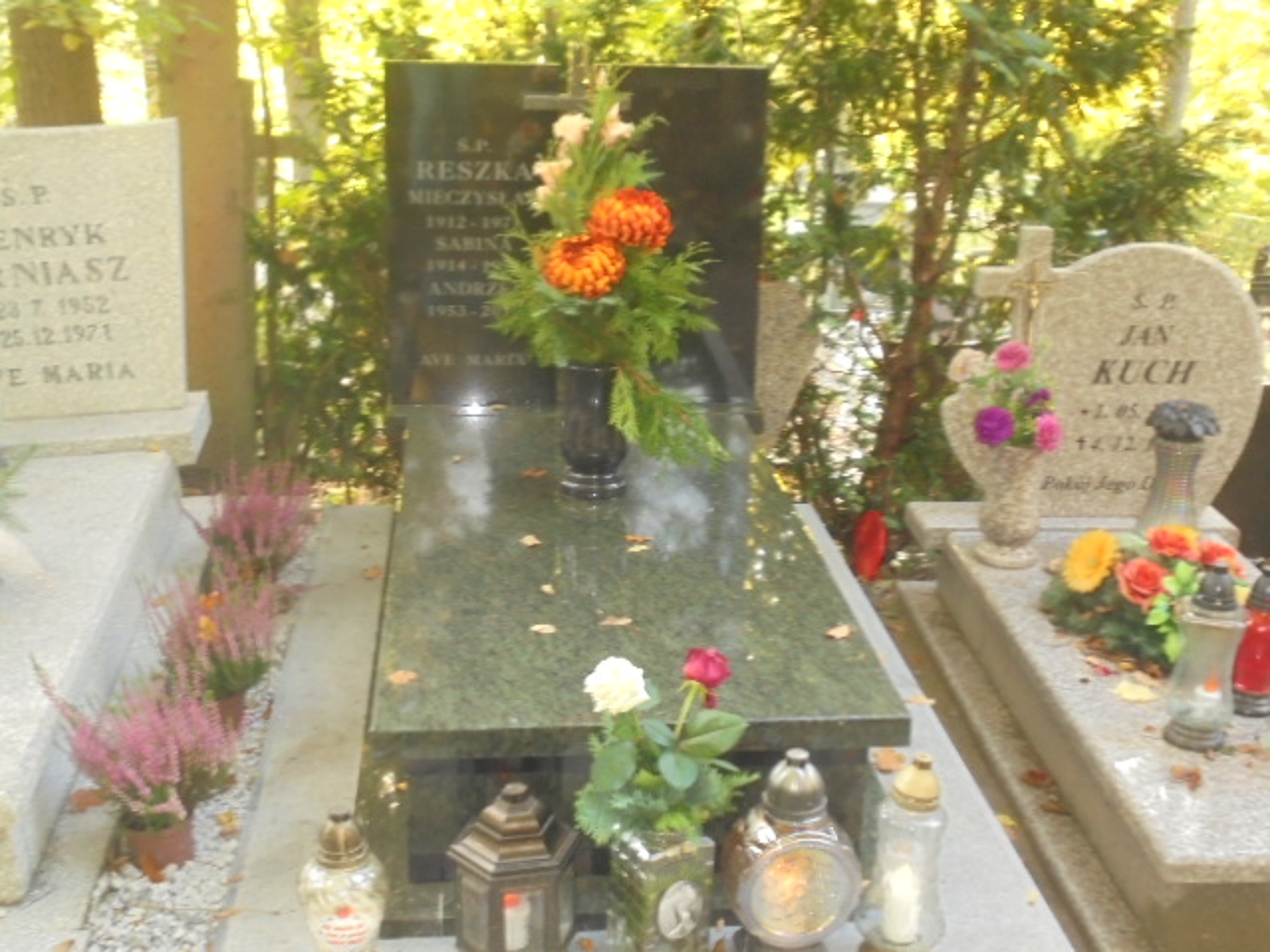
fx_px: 1578
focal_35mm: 43
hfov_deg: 43.9
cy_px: 476
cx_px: 635
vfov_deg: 33.6
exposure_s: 1/13
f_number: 4.5
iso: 400
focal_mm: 7.8
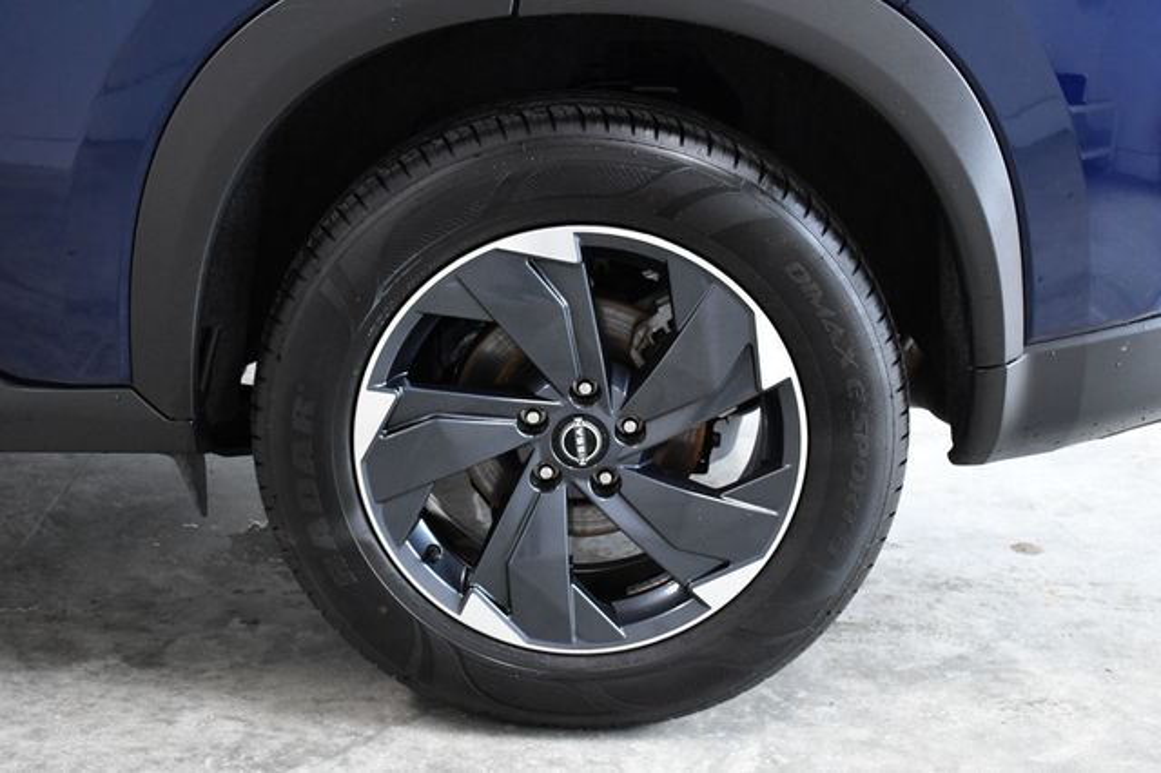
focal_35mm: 52
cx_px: 580
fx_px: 1676
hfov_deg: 38.2
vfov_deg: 26.0
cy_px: 386
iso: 2500
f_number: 7.1
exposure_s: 1/200
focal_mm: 35
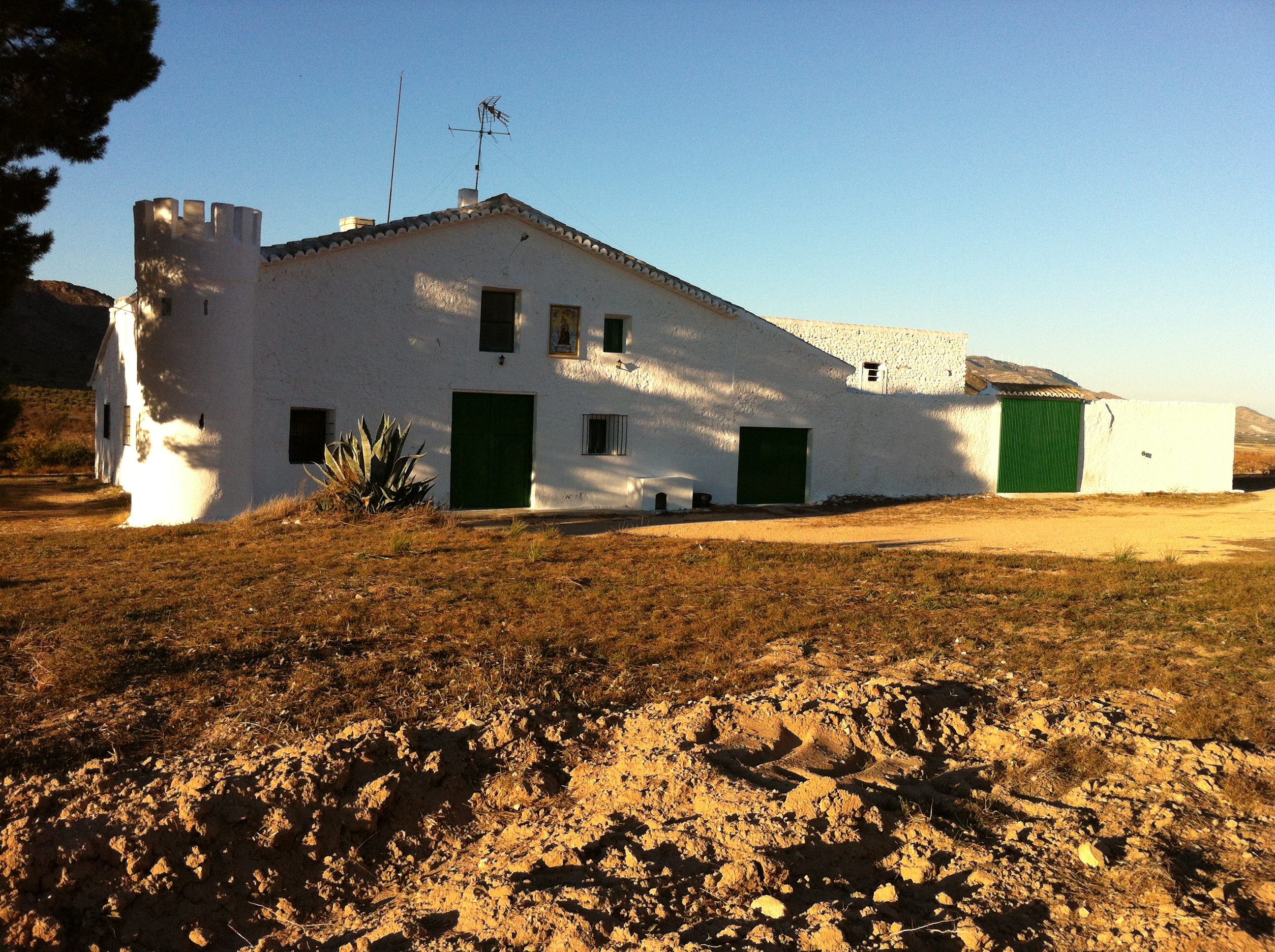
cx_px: 638
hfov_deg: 52.7
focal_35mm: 35
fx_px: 1287
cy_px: 476
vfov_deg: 40.6
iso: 80
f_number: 2.8
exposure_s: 1/1005
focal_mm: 3.85
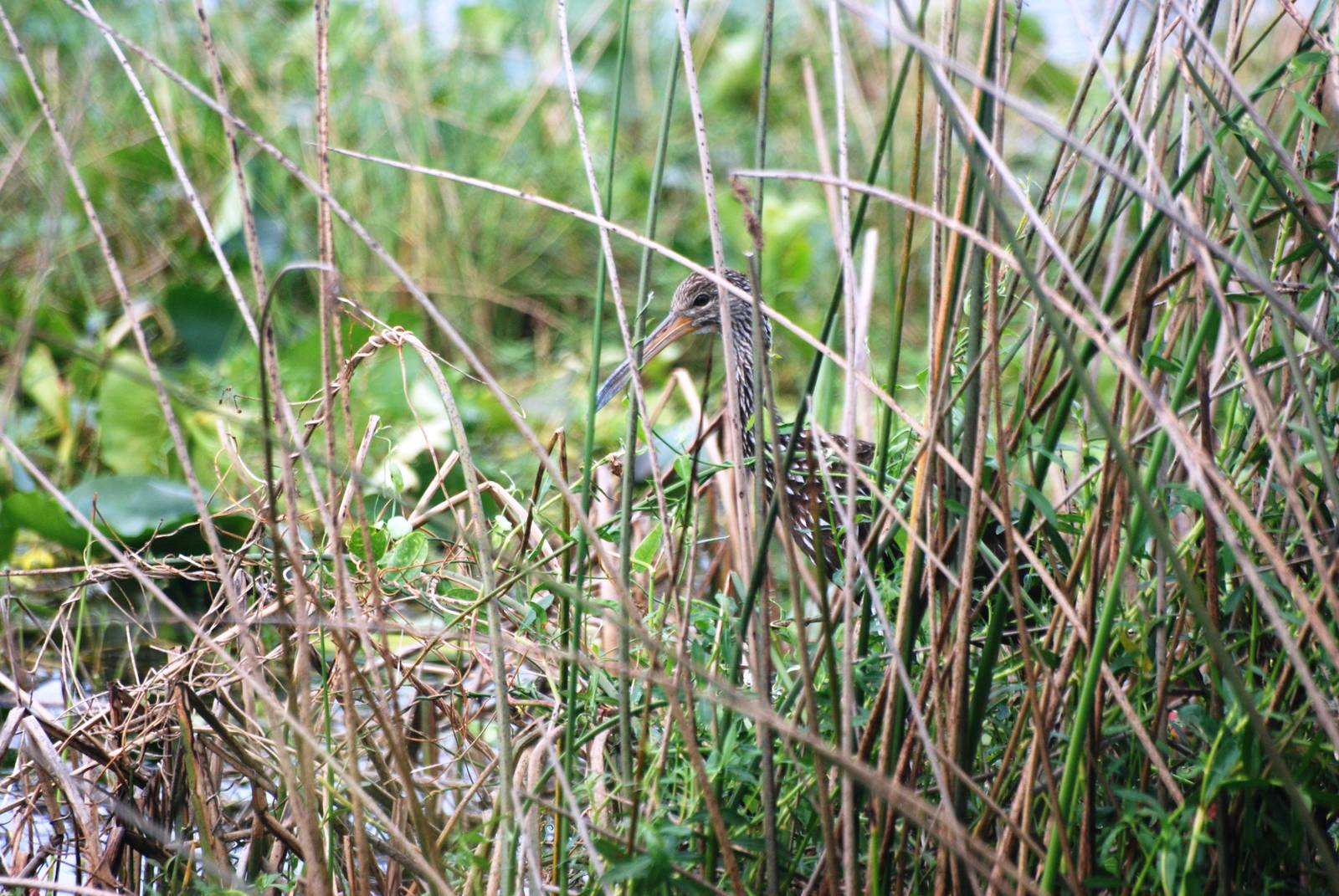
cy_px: 448
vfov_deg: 3.1
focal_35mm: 450
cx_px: 670
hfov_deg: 4.6
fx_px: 16757
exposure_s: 1/640
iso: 400
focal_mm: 300
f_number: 5.6
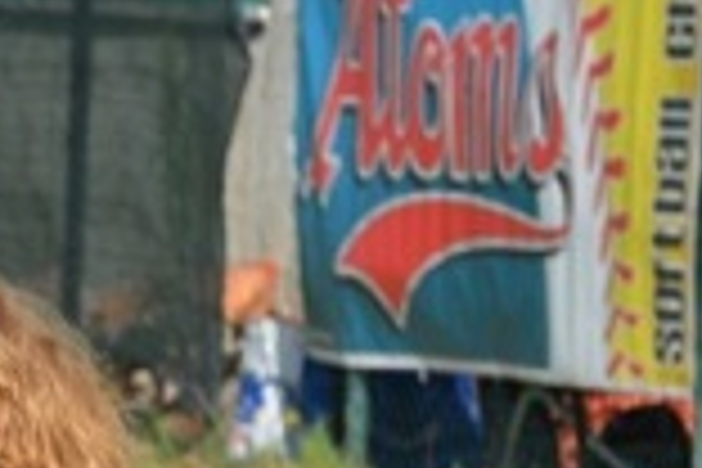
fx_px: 9905
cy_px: 641
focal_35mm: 508
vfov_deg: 2.7
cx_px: -477
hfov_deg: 4.0
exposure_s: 1/1600
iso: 400
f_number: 7.1
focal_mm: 122
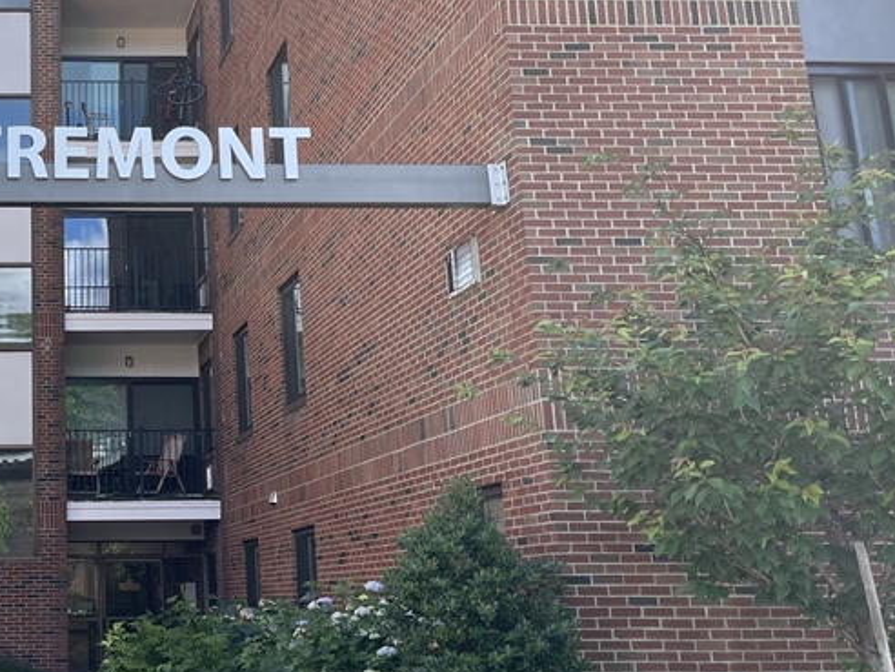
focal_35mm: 52
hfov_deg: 34.0
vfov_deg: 27.8
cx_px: 29
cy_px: 217
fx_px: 1344
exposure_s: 1/1140
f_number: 1.6
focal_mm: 5.1
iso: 32
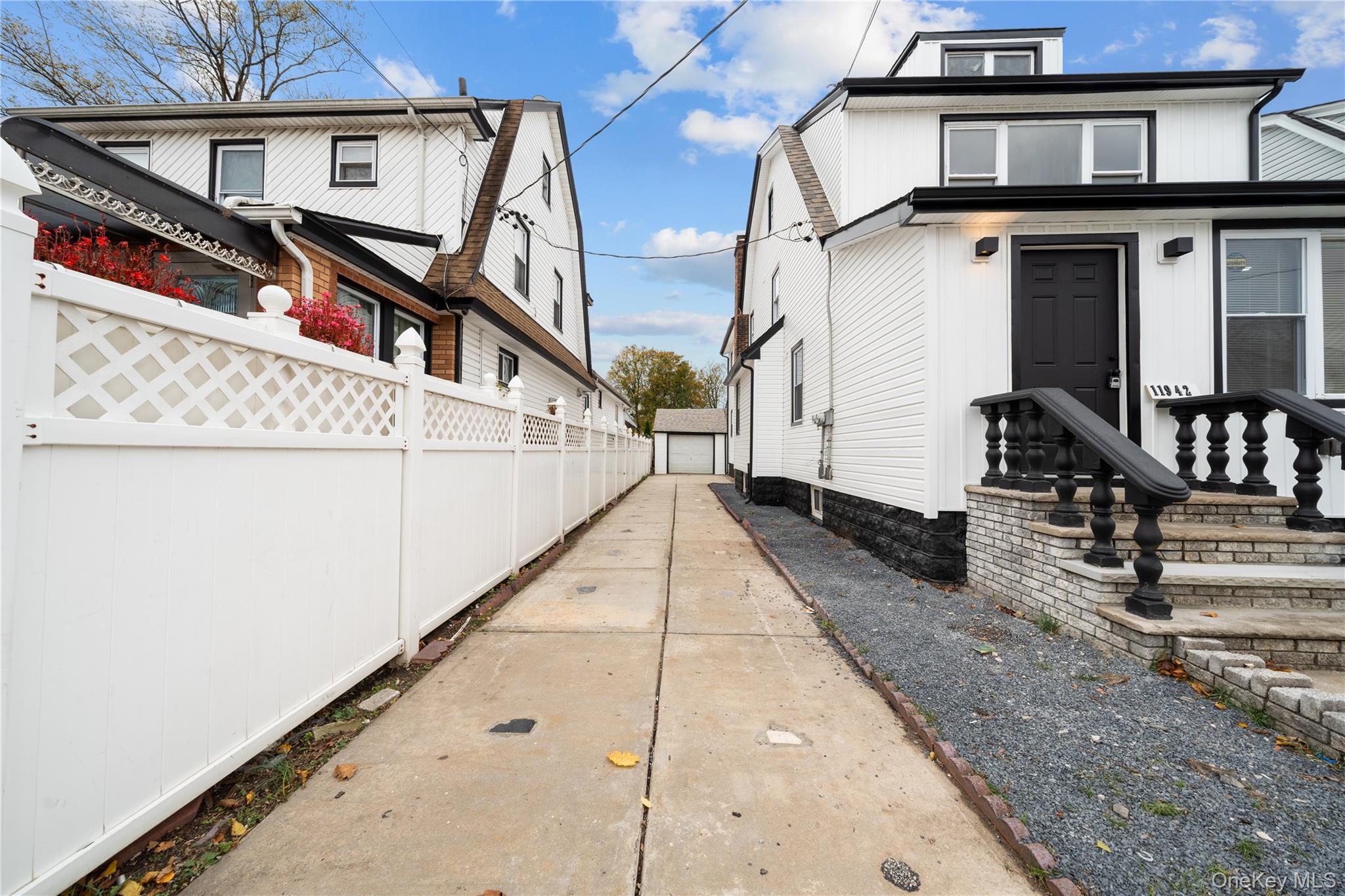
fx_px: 448
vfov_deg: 90.0
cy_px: 448
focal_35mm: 12
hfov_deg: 112.6
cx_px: 672
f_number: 8
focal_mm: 12
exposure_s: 1/80
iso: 250
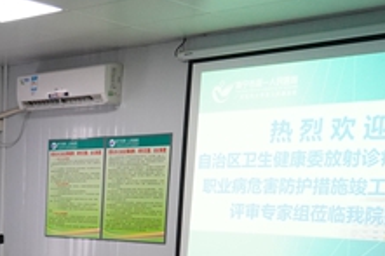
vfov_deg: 16.8
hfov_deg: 24.5
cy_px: 346
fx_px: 812
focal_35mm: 76
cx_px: -57
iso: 5000
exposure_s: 1/200
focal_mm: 24
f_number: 4
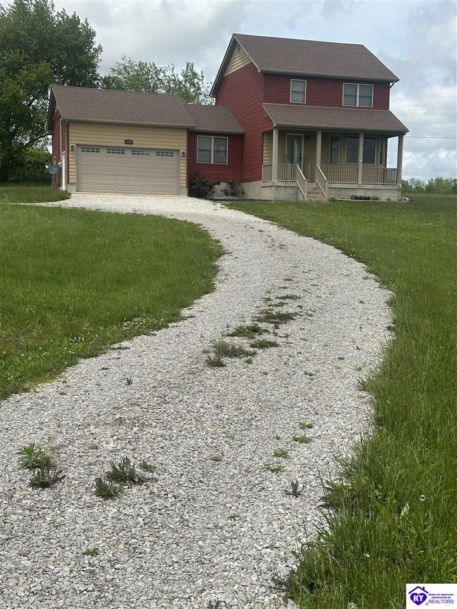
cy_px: 304
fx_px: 845
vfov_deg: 39.7
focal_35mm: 48
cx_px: 228
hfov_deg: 30.3
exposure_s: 1/5556
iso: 64
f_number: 1.78
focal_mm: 6.86
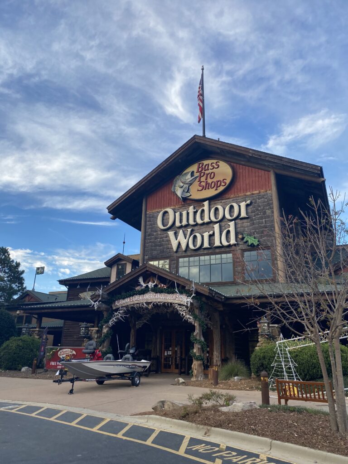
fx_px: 349
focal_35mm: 26
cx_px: 174
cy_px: 232
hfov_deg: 53.1
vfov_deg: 67.3
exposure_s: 1/597
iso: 32
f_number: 1.8
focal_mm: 4.25
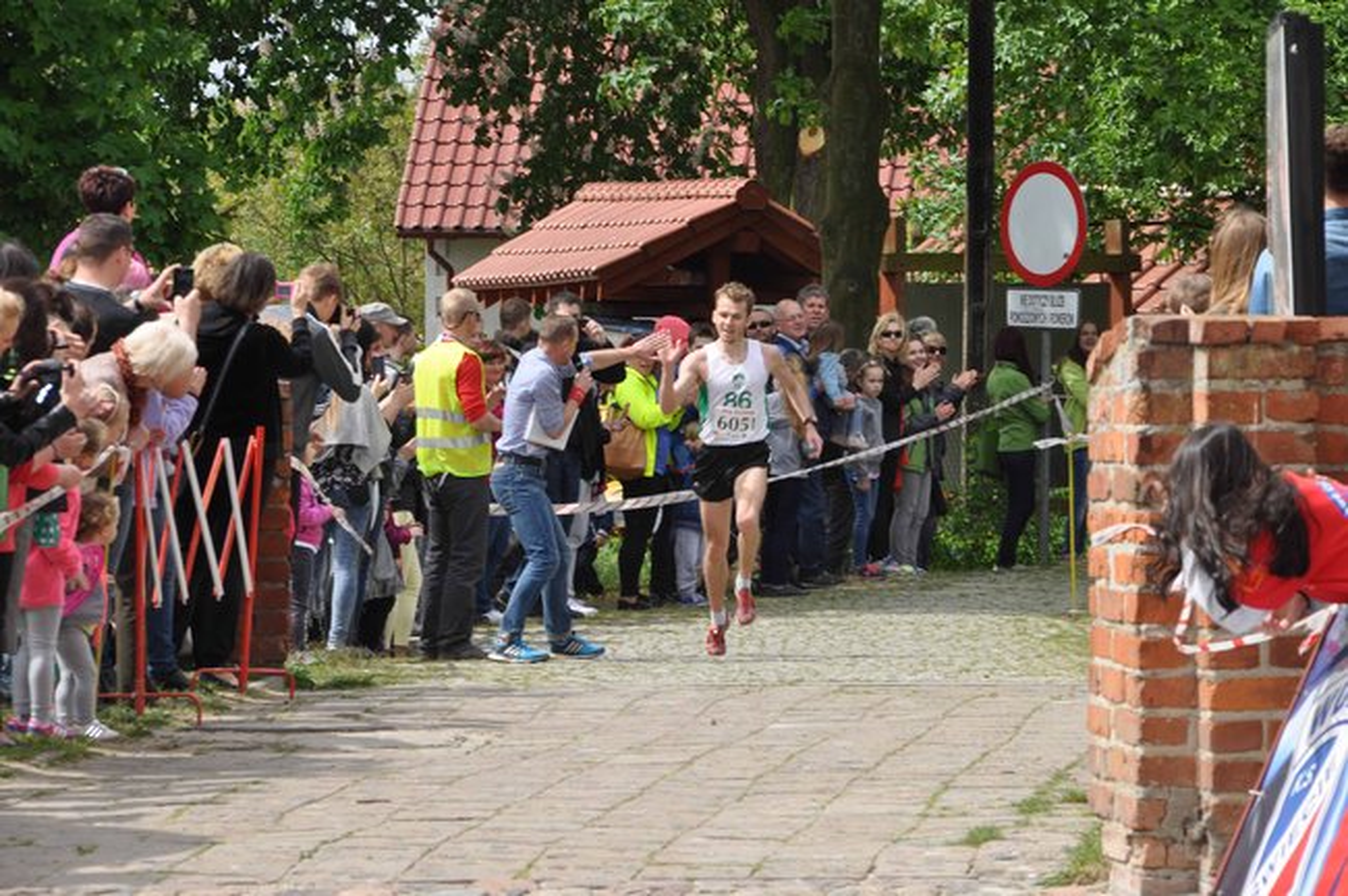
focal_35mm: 232
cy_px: 448
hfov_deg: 8.9
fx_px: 8697
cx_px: 674
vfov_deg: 5.9
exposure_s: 1/200
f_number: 11
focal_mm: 155
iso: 200
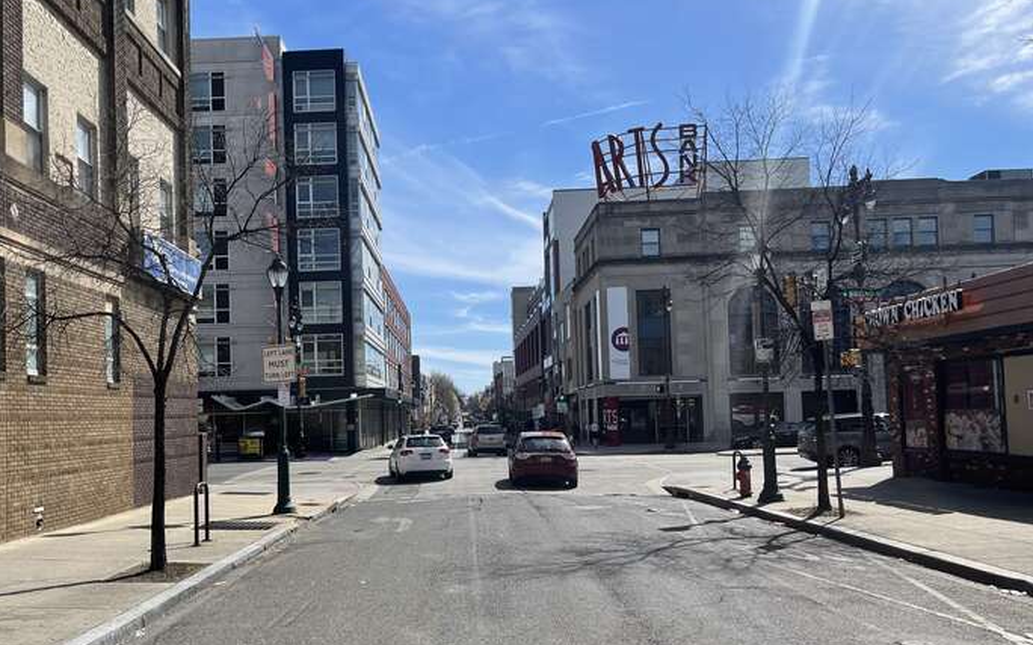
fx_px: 872
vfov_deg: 40.5
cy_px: 367
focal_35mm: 31
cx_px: 430
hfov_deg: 60.9
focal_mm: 5.1
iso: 32
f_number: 1.6
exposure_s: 1/4202
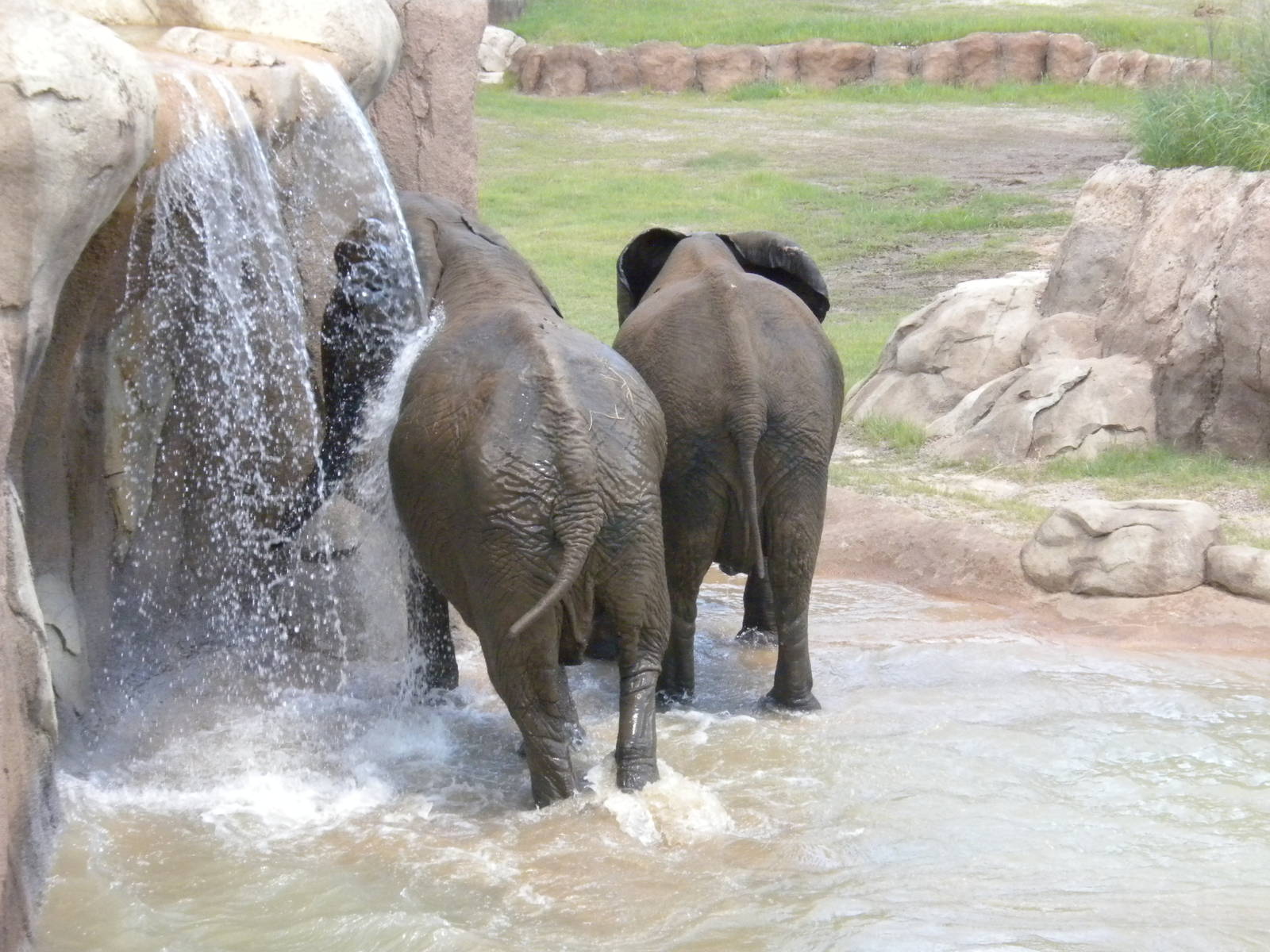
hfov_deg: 19.6
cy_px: 476
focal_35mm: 100
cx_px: 635
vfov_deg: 14.8
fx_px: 3669
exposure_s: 1/412
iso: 400
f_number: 5.1
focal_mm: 17.7
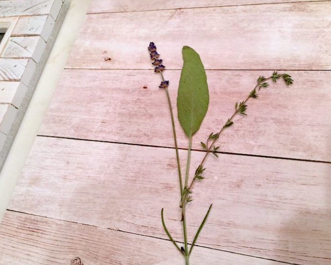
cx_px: 175
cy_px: 133
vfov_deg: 47.1
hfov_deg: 57.1
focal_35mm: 31
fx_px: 304
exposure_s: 1/15
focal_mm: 4.15
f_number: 2.2
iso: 64
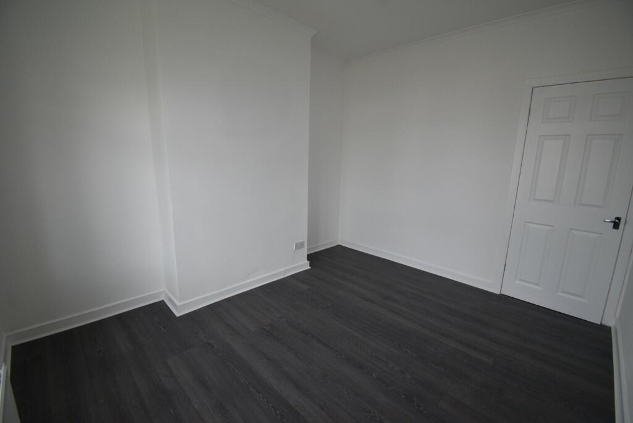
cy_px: 212
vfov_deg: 77.3
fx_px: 264
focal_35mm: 15
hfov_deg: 100.4
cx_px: 316
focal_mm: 10
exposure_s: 1/250
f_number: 4.5
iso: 500
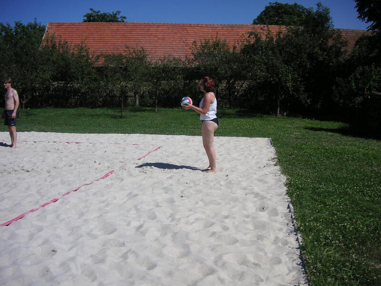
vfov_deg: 38.7
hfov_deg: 50.1
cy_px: 143
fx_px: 407
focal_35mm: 37
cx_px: 190
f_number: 6.7
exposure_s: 1/350
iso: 50
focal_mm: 6.1
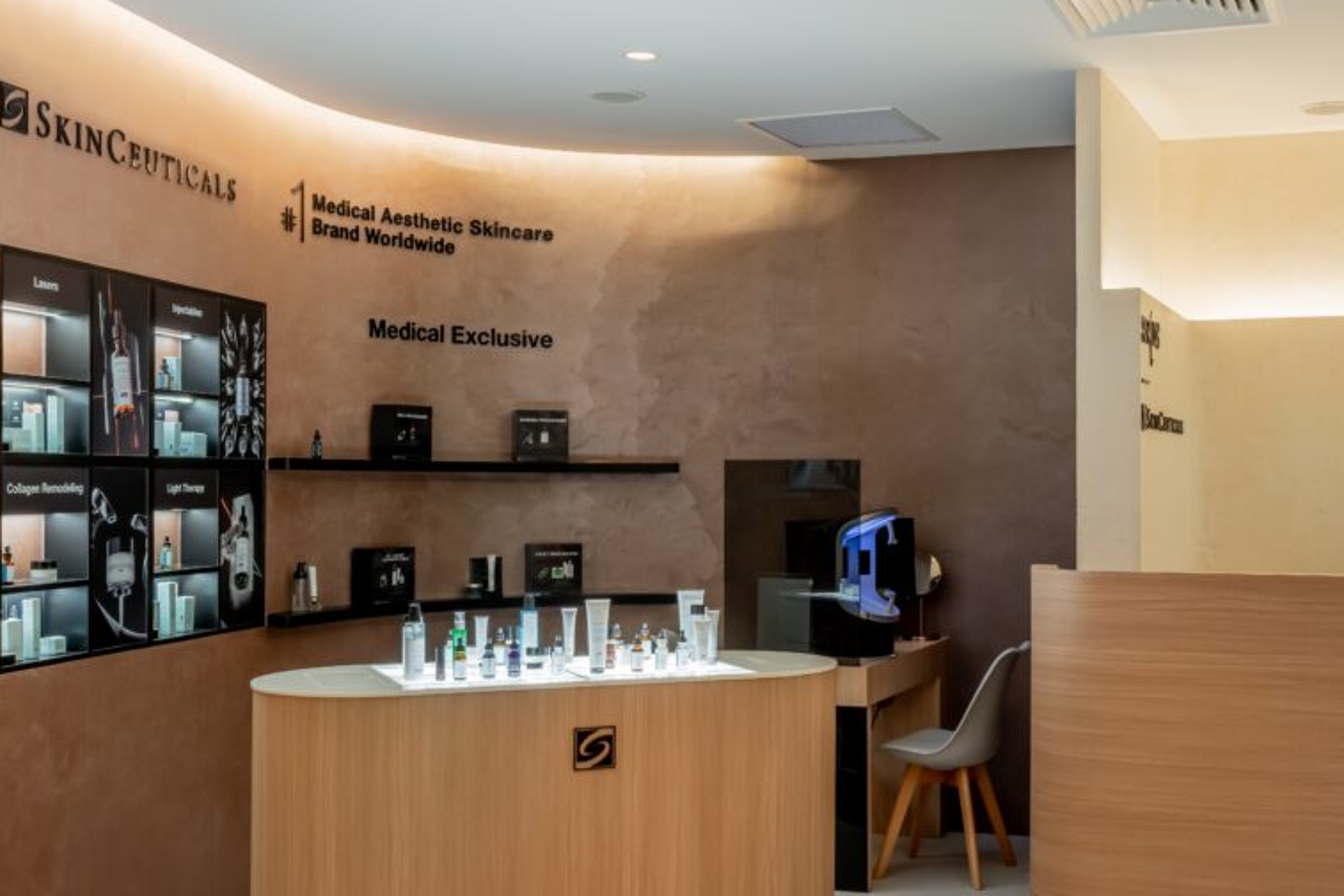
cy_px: 508
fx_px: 1718
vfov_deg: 29.2
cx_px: 875
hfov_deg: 42.3
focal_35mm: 46
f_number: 11
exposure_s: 1/60
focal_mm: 34
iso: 800
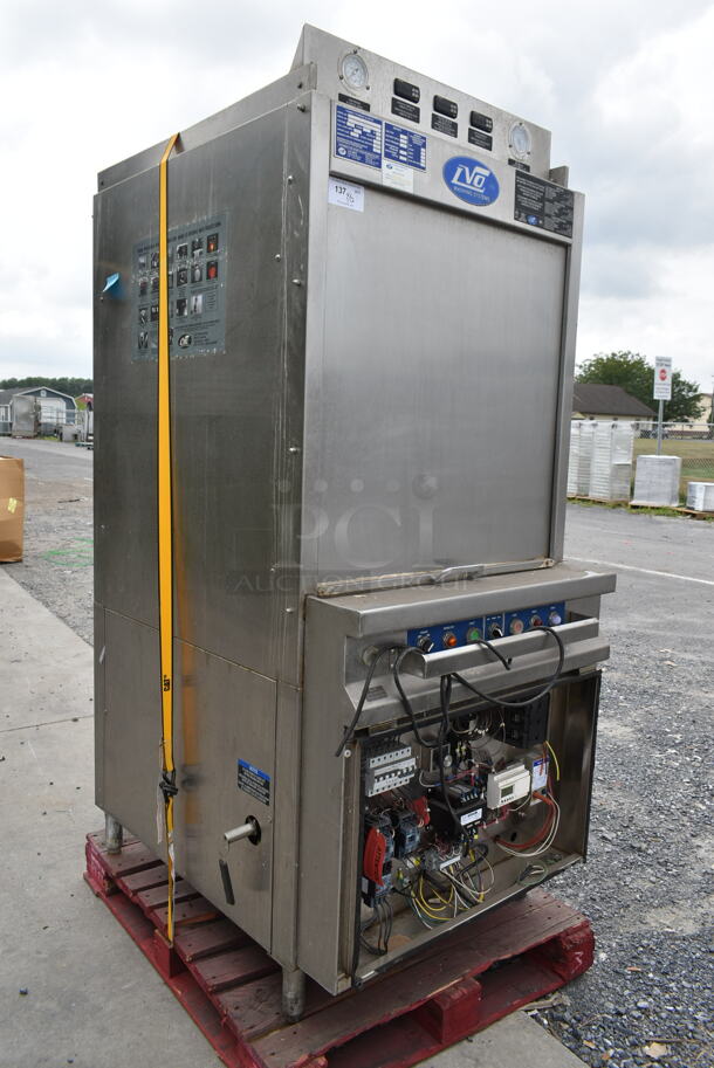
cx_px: 357
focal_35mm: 27
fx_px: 802
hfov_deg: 48.0
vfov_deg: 67.3
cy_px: 534
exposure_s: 1/200
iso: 100
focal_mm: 18
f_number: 7.1
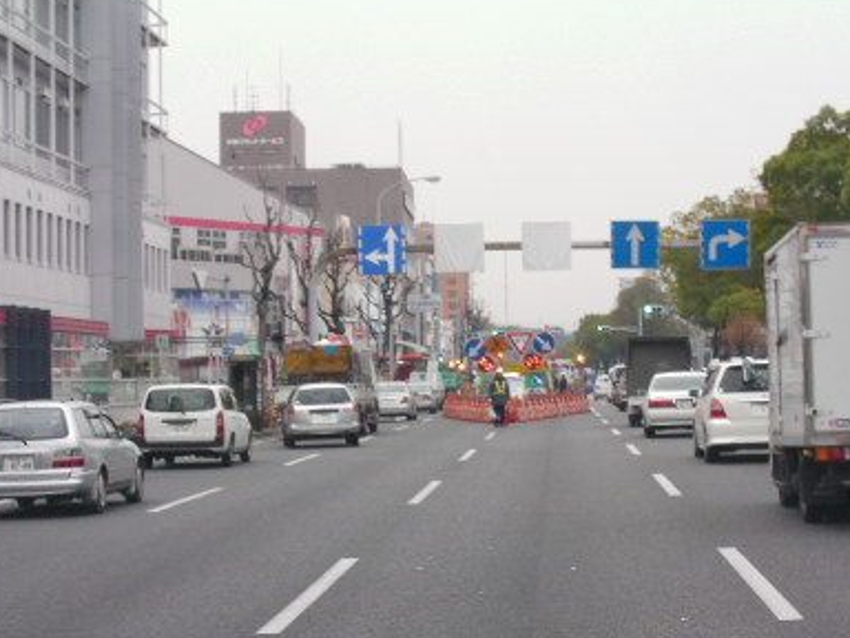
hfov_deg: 19.6
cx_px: 465
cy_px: 465
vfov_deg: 14.7
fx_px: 2456
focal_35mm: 100
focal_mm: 10.1
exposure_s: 1/39.1
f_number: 3.6
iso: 113
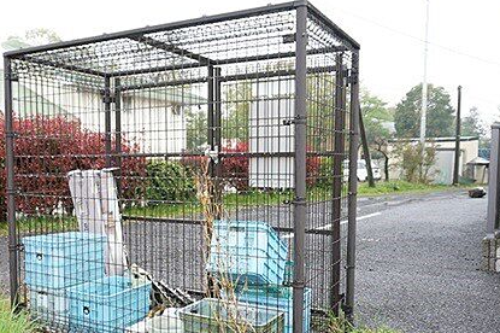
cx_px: 189
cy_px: 206
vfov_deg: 35.7
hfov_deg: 51.4
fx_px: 513
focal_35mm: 37
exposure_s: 1/60
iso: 320
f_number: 4
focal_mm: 16
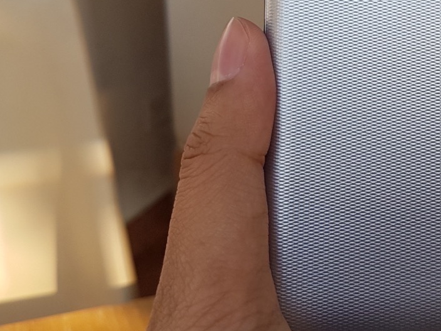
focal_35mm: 71
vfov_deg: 19.9
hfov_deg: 26.2
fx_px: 904
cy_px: -28
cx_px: 421
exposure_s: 1/303
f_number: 1.7
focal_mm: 4.2
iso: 40
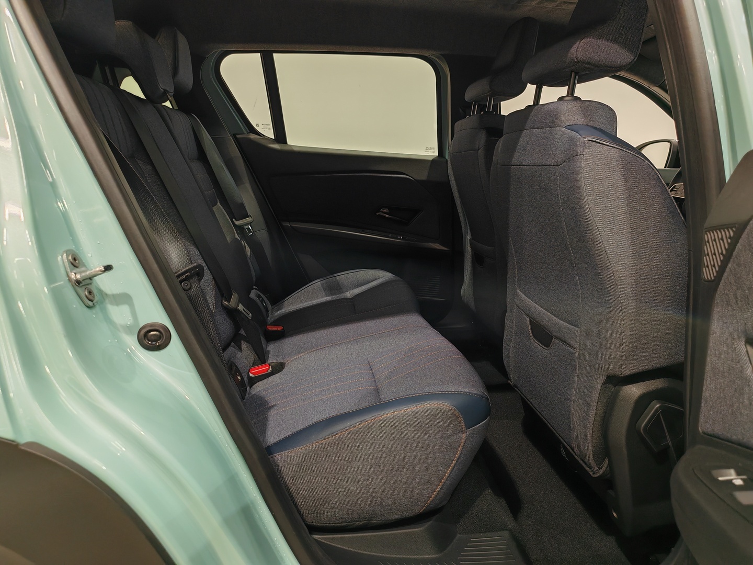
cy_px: 282
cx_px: 376
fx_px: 566
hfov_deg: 67.3
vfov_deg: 53.1
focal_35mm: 26
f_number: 1.6
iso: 125
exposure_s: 1/100
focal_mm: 5.4
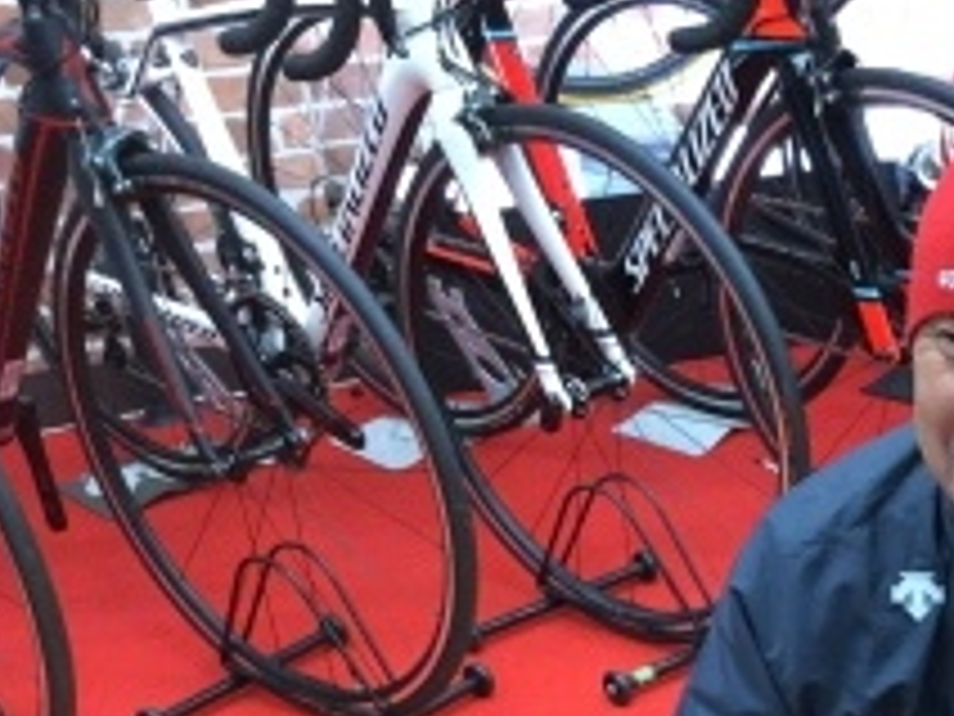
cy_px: 824
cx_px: 1123
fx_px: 2067
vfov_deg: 18.7
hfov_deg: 23.8
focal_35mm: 75
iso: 100
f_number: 2.4
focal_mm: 3.3
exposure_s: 1/30
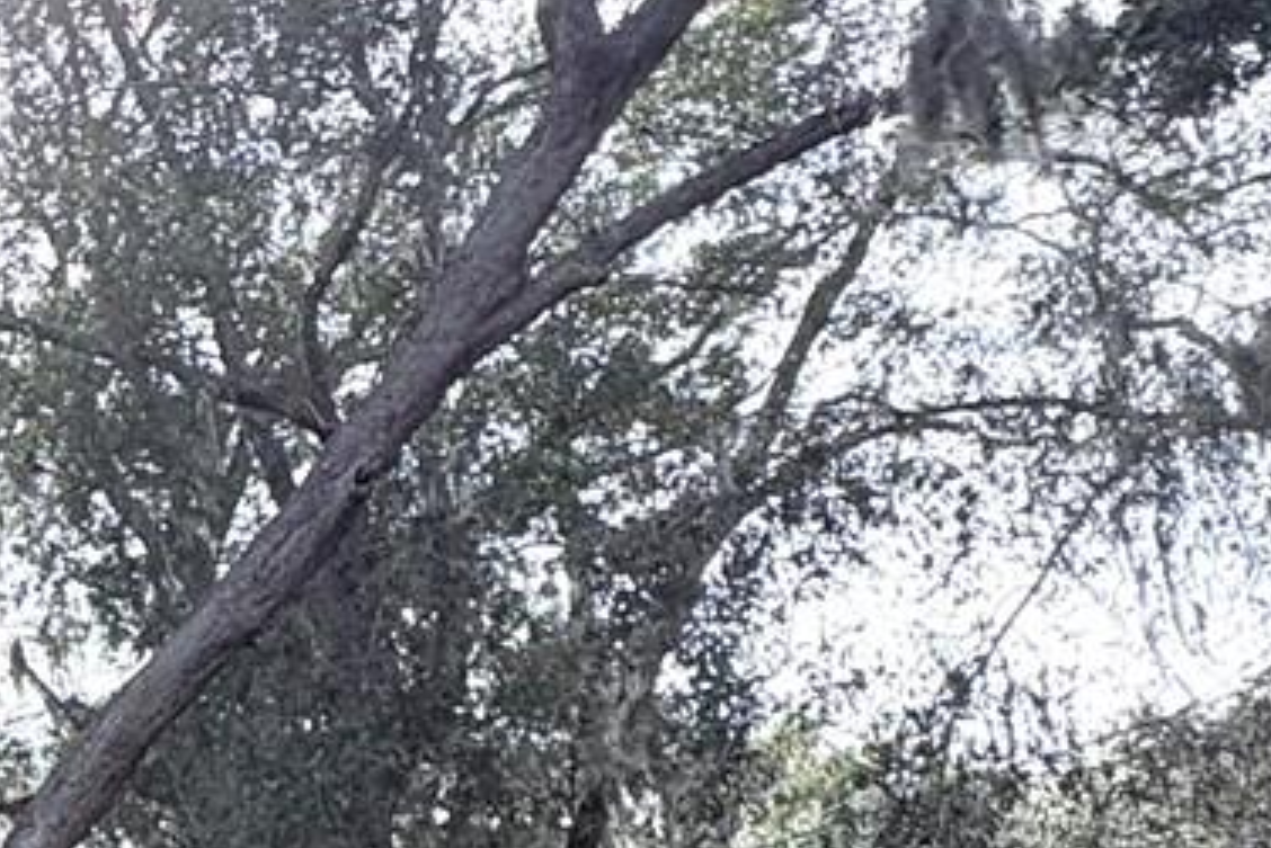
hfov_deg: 23.4
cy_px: 1152
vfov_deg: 19.9
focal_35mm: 62
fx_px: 2190
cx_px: -798
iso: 64
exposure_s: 1/1020
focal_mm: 2.22
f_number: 2.2
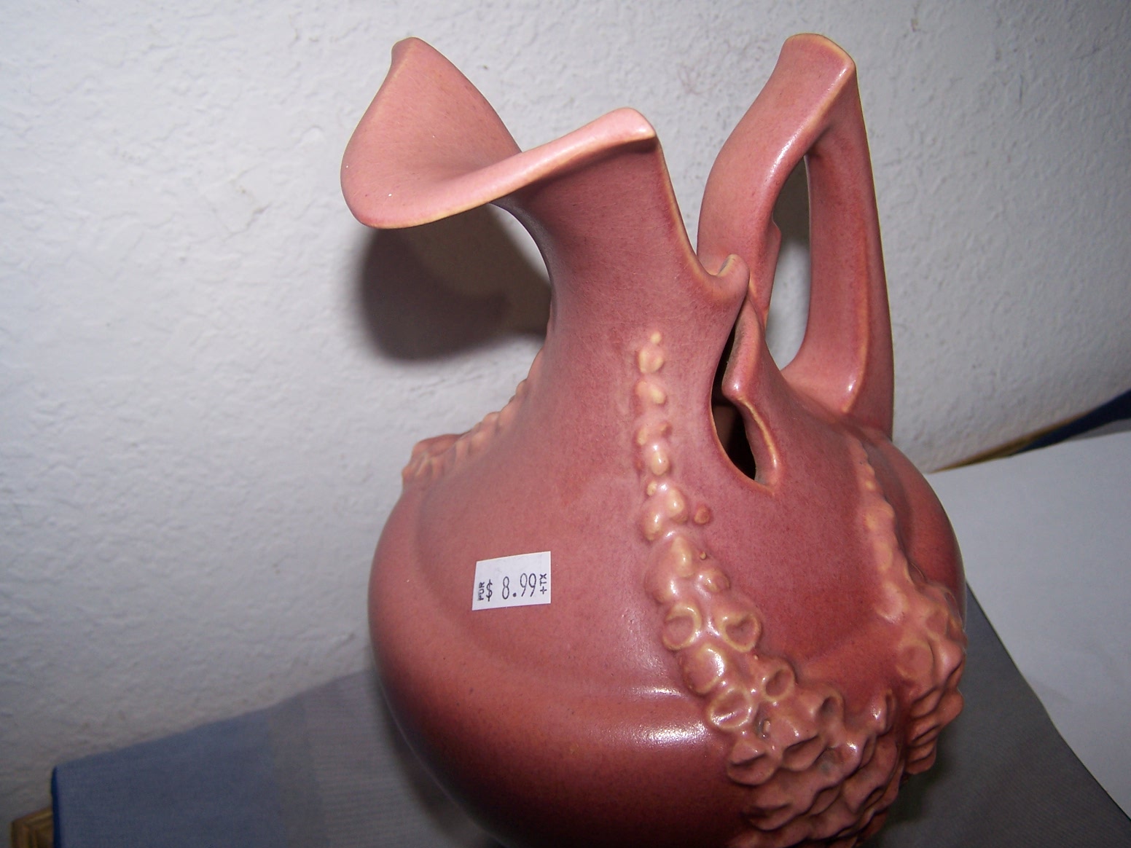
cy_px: 424
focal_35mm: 38
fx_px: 1242
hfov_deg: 49.0
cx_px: 566
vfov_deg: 37.7
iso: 80
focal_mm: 6.3
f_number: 2.8
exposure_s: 1/60
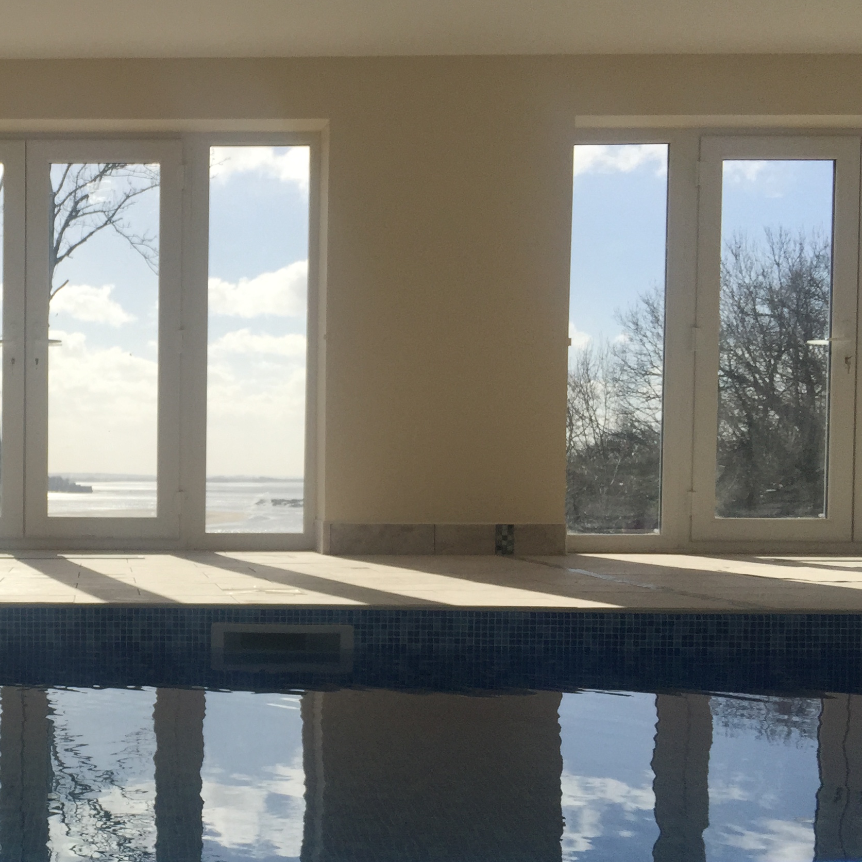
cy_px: 559
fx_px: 1409
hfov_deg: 32.1
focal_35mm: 50
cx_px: 62
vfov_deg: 33.8
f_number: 2.2
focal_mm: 4.15
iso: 32
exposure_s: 1/3049
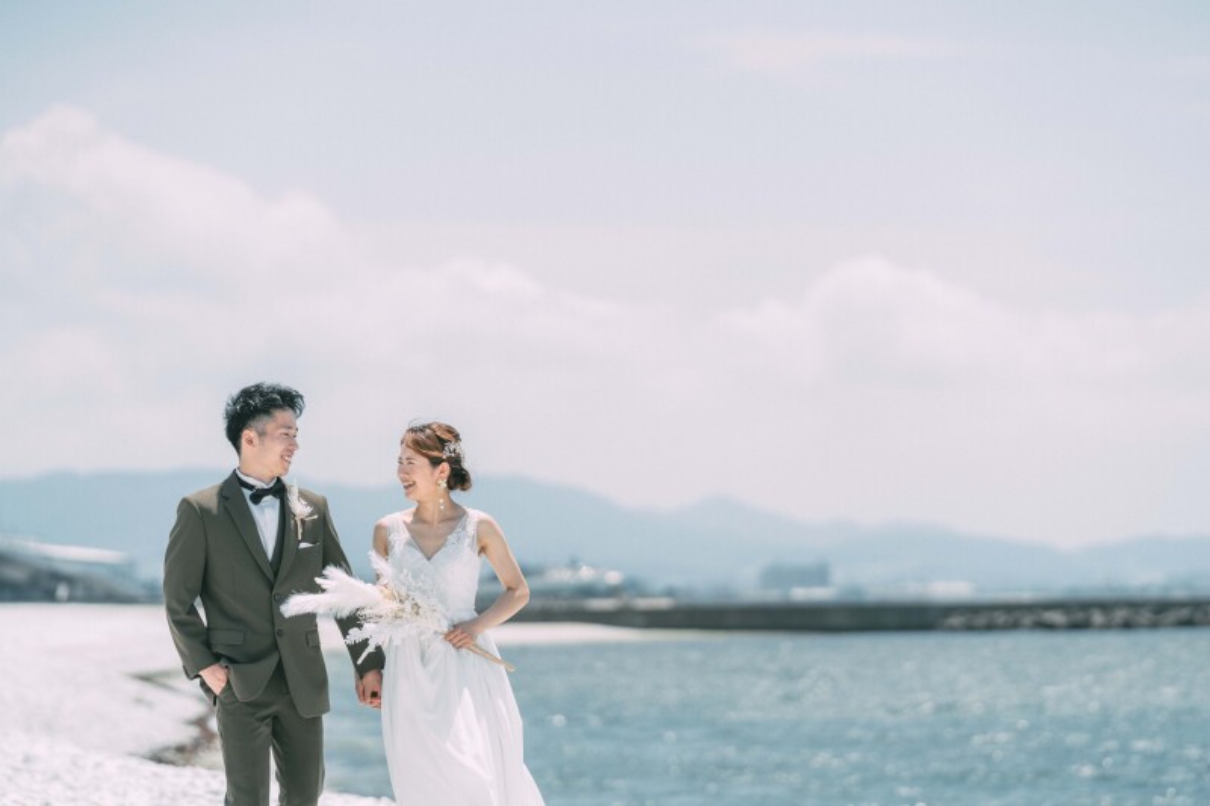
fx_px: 4536
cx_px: 605
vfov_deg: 10.2
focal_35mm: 135
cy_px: 403
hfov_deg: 15.2
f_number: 2.8
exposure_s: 1/4000
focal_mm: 135
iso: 80
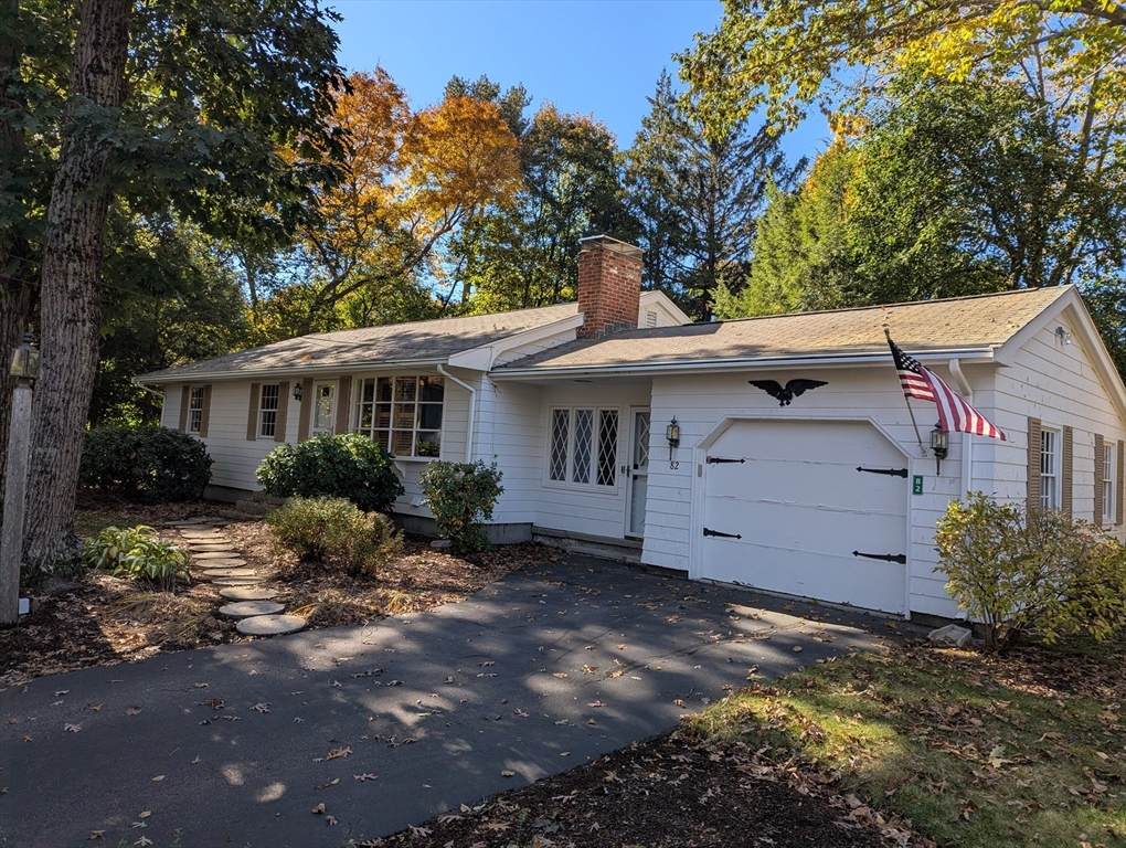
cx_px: 563
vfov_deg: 56.9
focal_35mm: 24
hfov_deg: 71.5
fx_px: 782
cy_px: 424
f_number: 1.85
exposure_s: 1/1217
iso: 51
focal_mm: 6.81
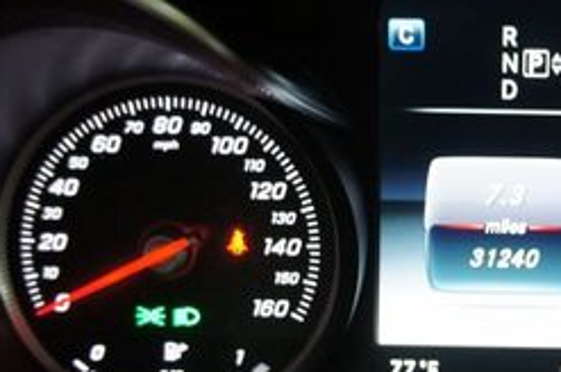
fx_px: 1089
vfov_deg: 19.4
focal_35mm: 70
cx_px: 441
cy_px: 191
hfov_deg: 28.3
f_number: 3.5
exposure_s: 1/30
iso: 1000
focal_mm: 18
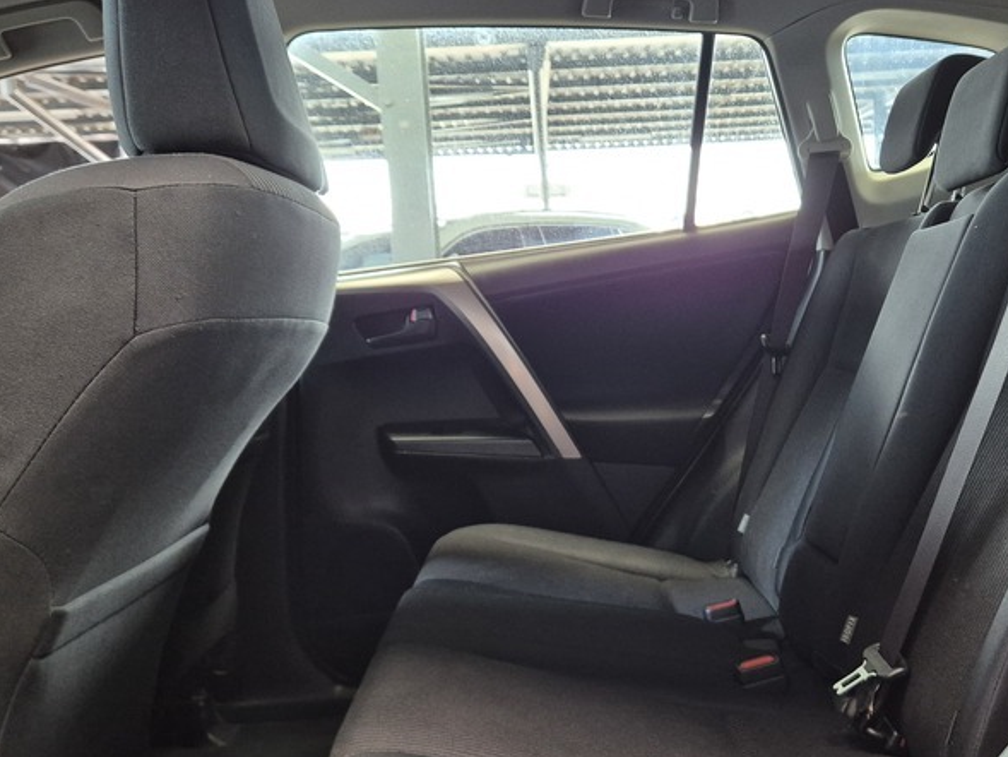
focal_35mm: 40
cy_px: 514
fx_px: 1165
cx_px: 592
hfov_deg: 46.6
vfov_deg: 35.6
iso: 500
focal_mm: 5.4
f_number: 1.8
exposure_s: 1/100
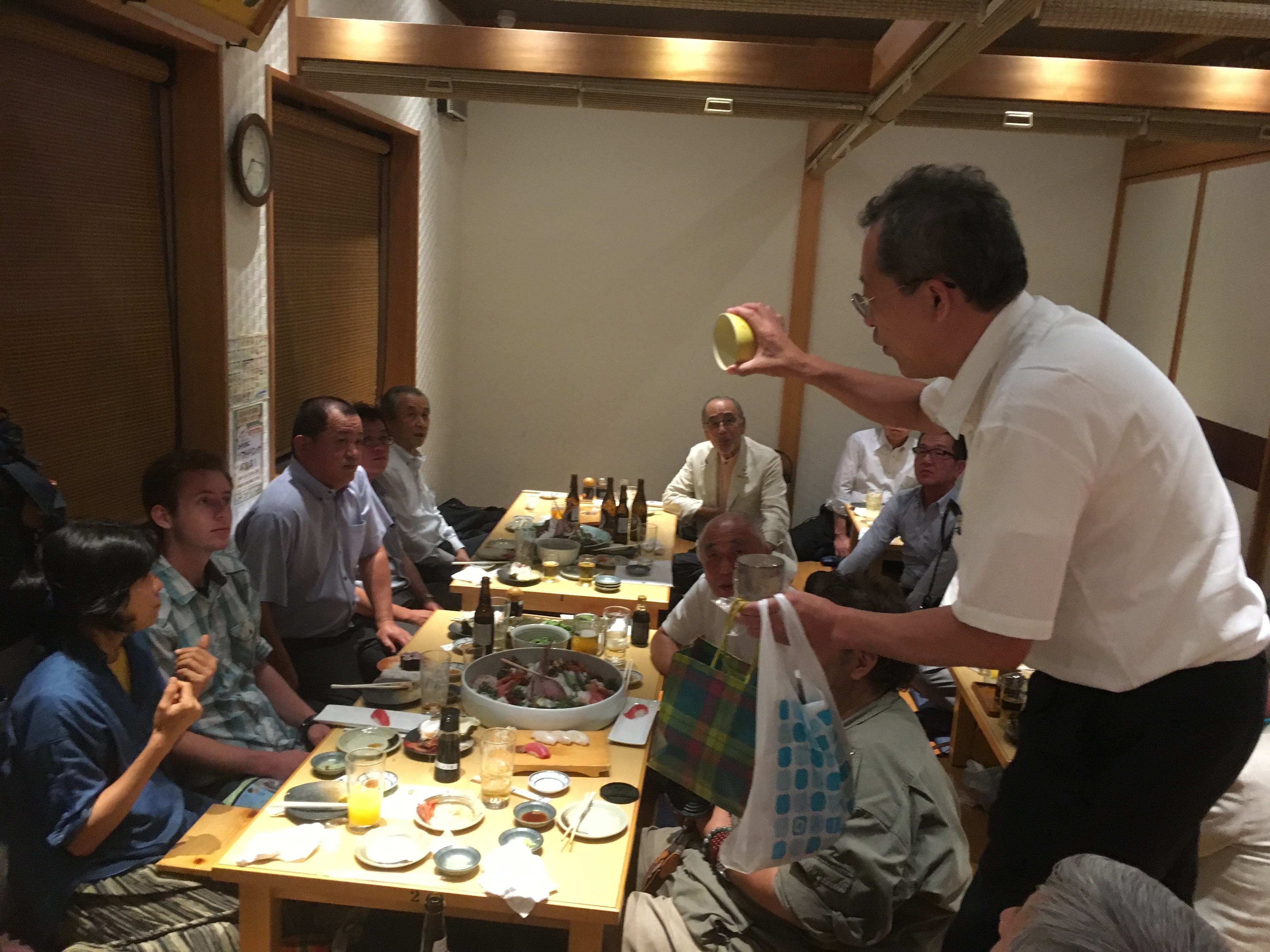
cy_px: 476
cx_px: 635
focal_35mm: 29
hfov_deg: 61.7
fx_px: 1064
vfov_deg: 48.2
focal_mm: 4.15
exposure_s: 1/30
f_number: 2.2
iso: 200
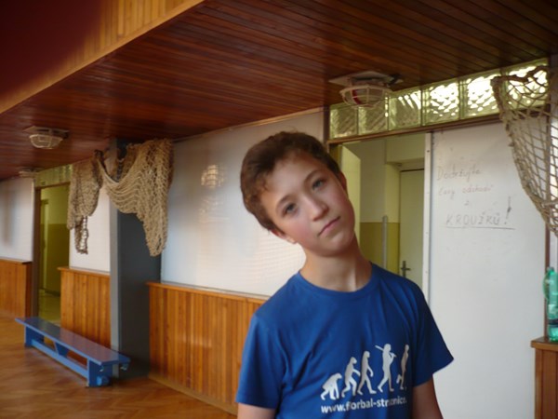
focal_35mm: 35
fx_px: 564
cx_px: 279
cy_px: 210
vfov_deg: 40.7
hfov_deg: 52.6
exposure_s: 1/30
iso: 125
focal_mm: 5.8
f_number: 2.8
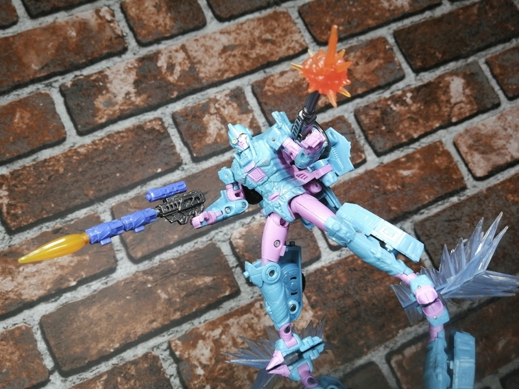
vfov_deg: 42.9
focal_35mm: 33
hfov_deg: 55.4
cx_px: 260
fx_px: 495
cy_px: 194
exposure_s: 1/100
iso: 64
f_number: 1.8
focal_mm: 3.62
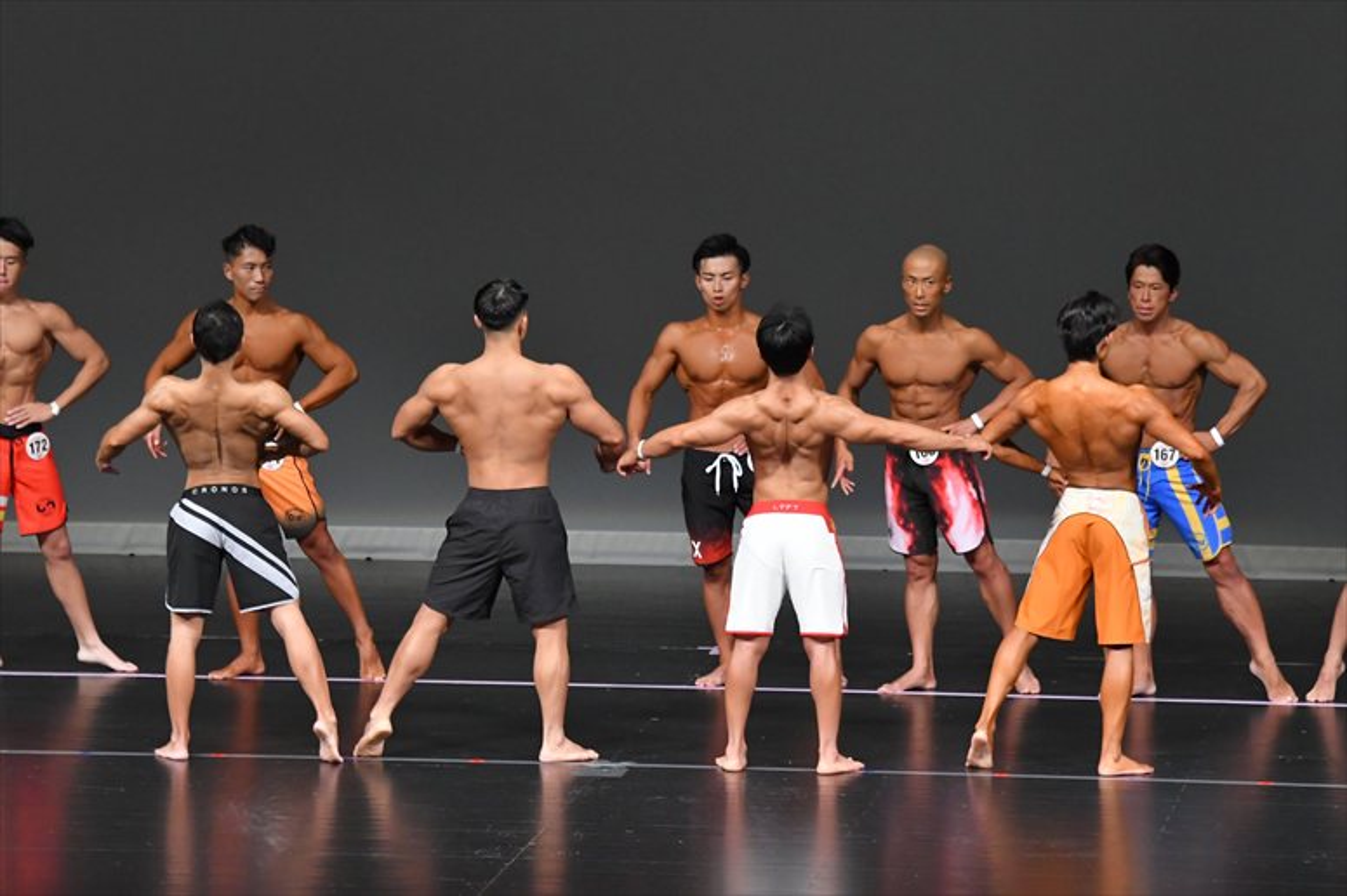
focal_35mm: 225
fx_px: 8415
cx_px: 674
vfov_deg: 6.1
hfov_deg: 9.2
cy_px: 448
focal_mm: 150
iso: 4000
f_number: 5.6
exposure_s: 1/400
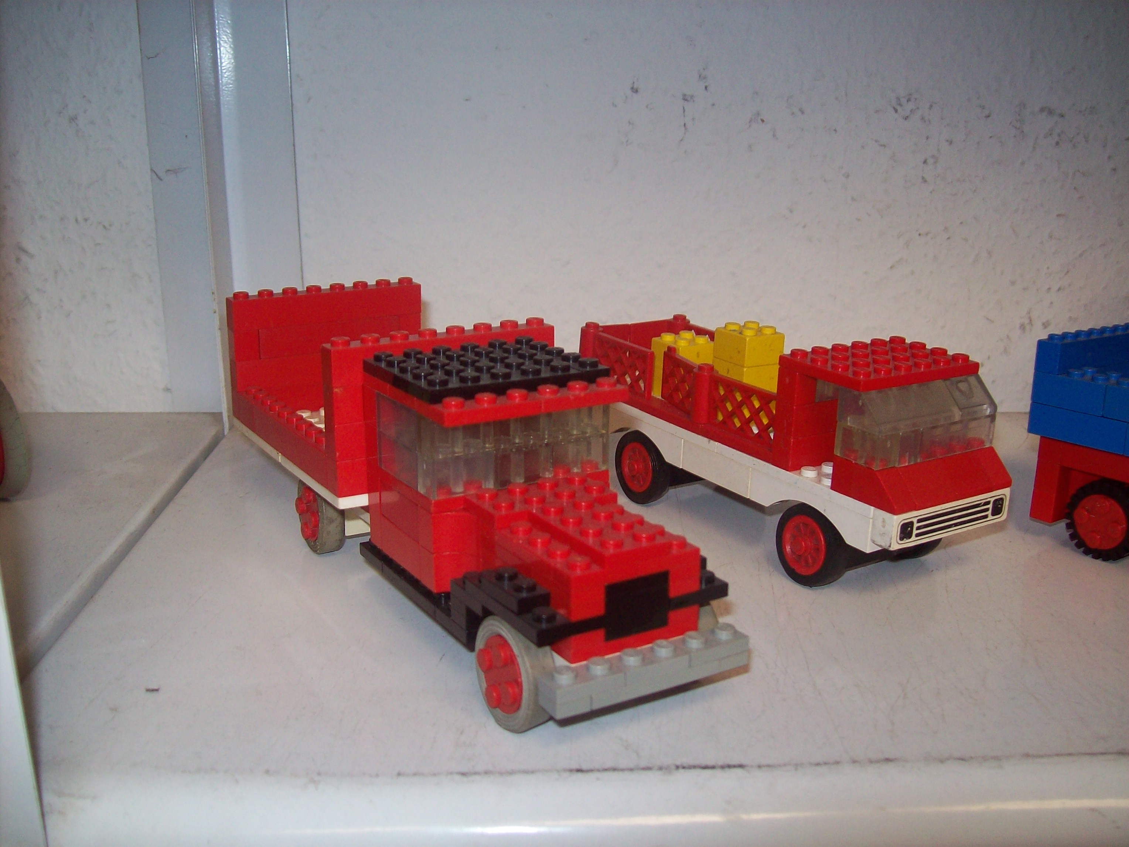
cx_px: 564
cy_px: 424
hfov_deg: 51.4
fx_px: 1174
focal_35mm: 36
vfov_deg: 39.7
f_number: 2.7
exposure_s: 1/64
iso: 80
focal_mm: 6
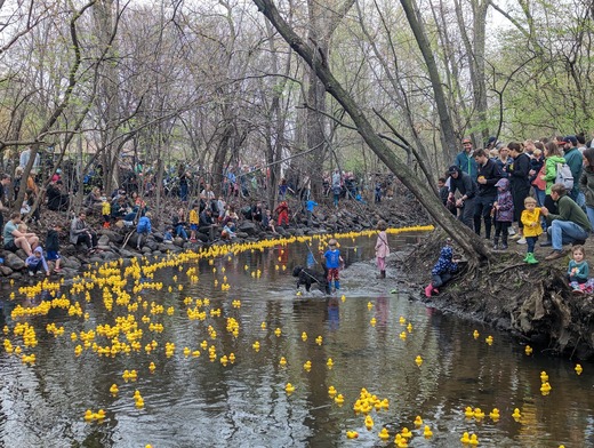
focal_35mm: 48
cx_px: 297
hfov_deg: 39.6
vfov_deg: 30.4
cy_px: 224
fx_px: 825
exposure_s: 1/174
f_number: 1.85
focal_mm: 6.81
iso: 40
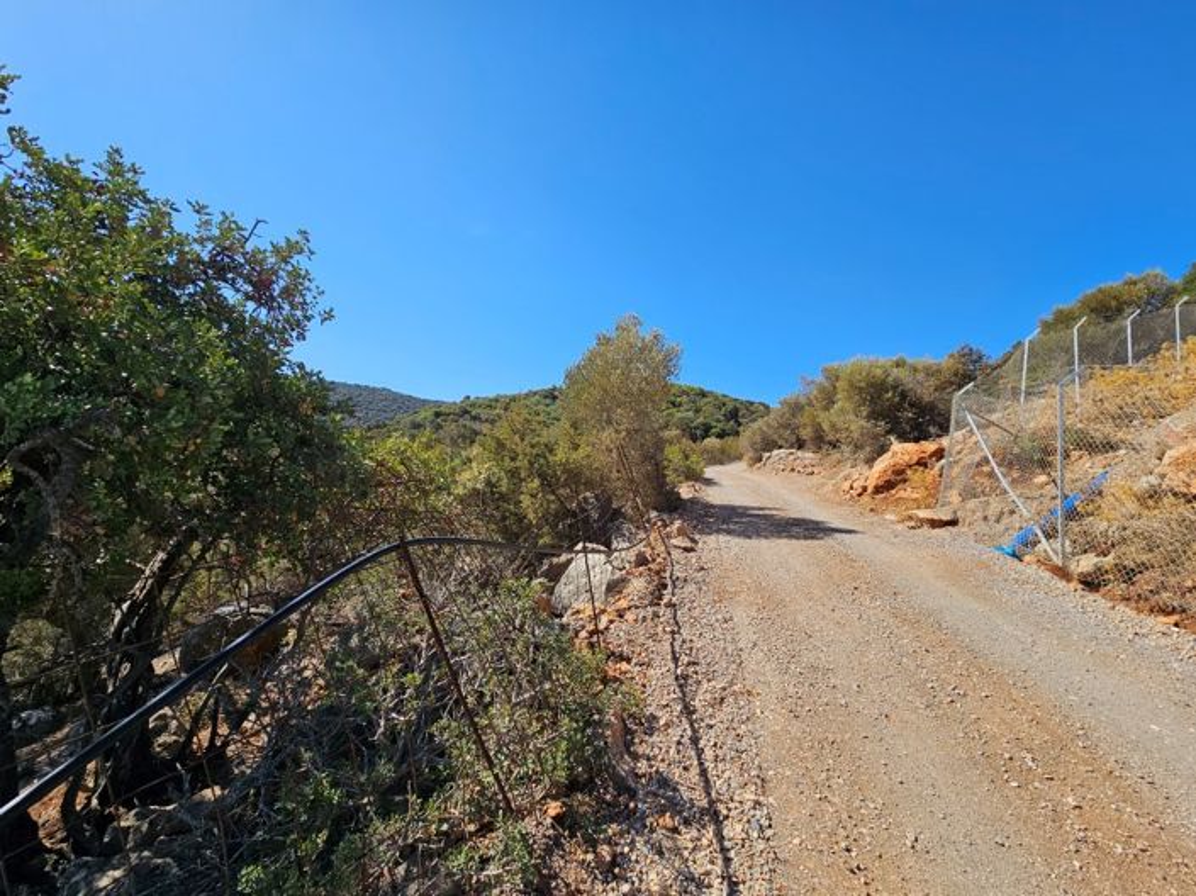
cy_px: 448
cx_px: 598
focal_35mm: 13
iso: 50
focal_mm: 2.2
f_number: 2.2
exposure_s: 1/2259
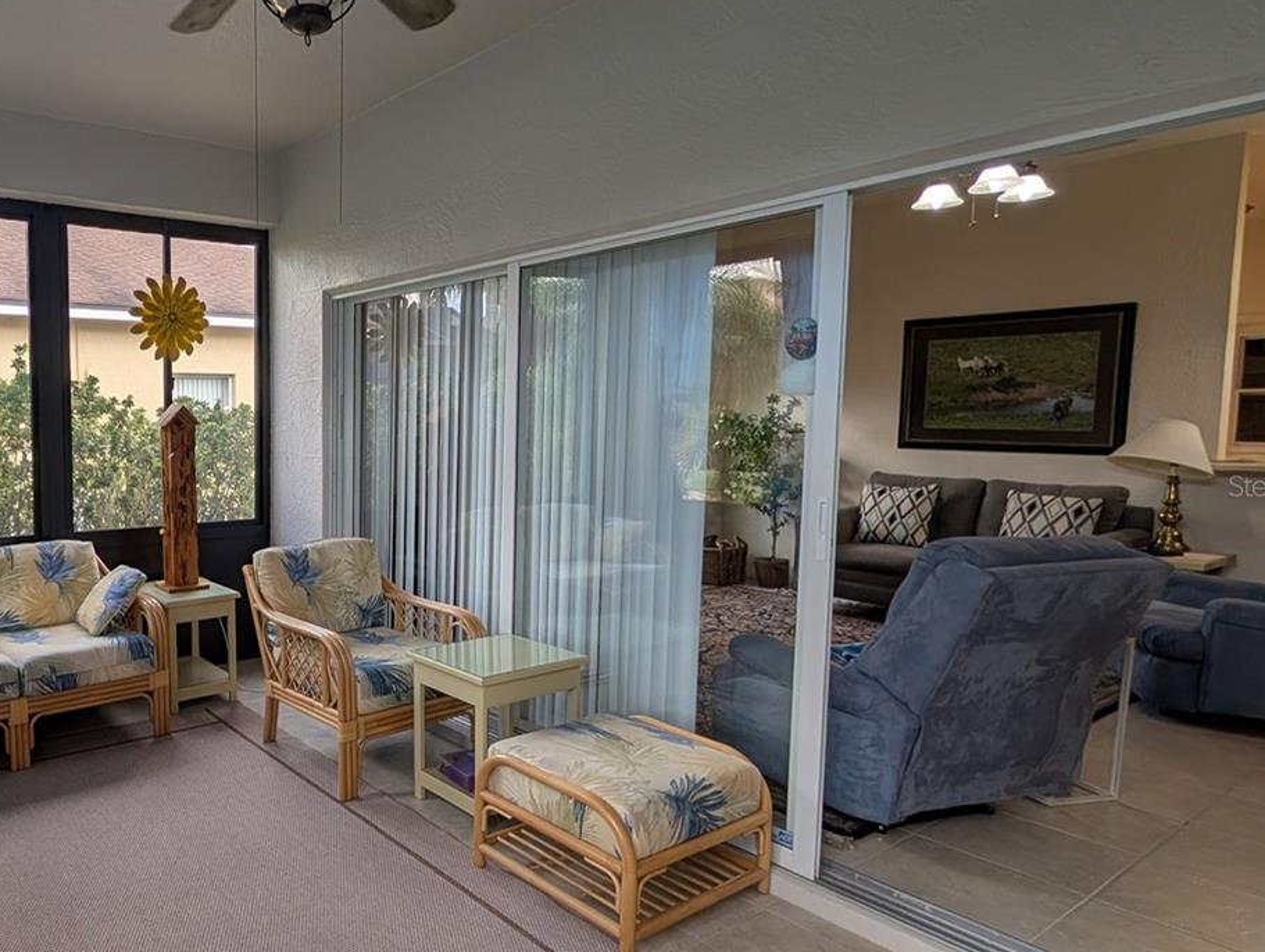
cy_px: 486
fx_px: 769
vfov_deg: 63.6
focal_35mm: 21
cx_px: 253
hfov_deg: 71.0
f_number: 1.7
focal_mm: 2.02
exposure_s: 1/218
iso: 48
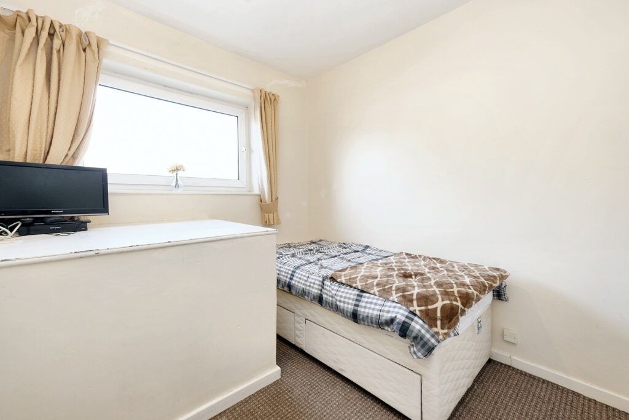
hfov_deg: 100.4
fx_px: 262
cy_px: 210
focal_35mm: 15
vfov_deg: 77.3
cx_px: 314
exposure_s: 1/60
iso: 400
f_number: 4
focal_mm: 10
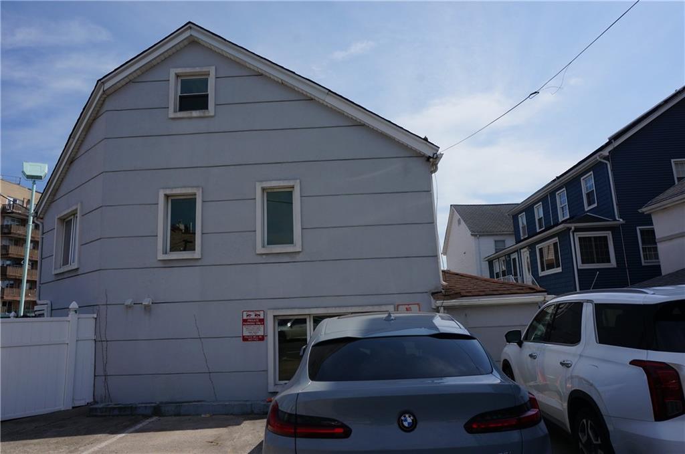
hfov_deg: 73.8
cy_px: 227
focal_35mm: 24
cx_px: 342
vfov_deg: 53.0
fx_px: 456
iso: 100
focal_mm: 16
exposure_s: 1/200
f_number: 13
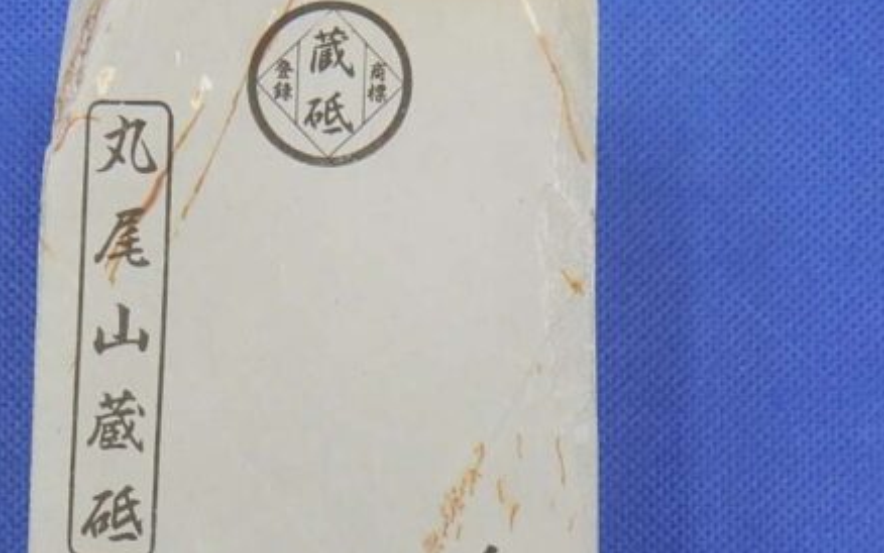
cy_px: 668
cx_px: 303
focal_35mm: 62
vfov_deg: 19.7
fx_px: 1494
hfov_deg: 32.7
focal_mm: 4.5
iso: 125
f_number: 3.7
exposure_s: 1/80
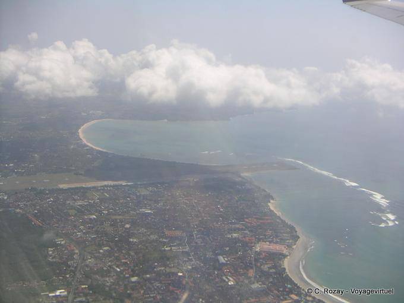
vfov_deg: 30.9
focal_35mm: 47
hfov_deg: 40.4
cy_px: 152
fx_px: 549
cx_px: 202
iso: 64
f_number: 6.7
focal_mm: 6.1
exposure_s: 1/350
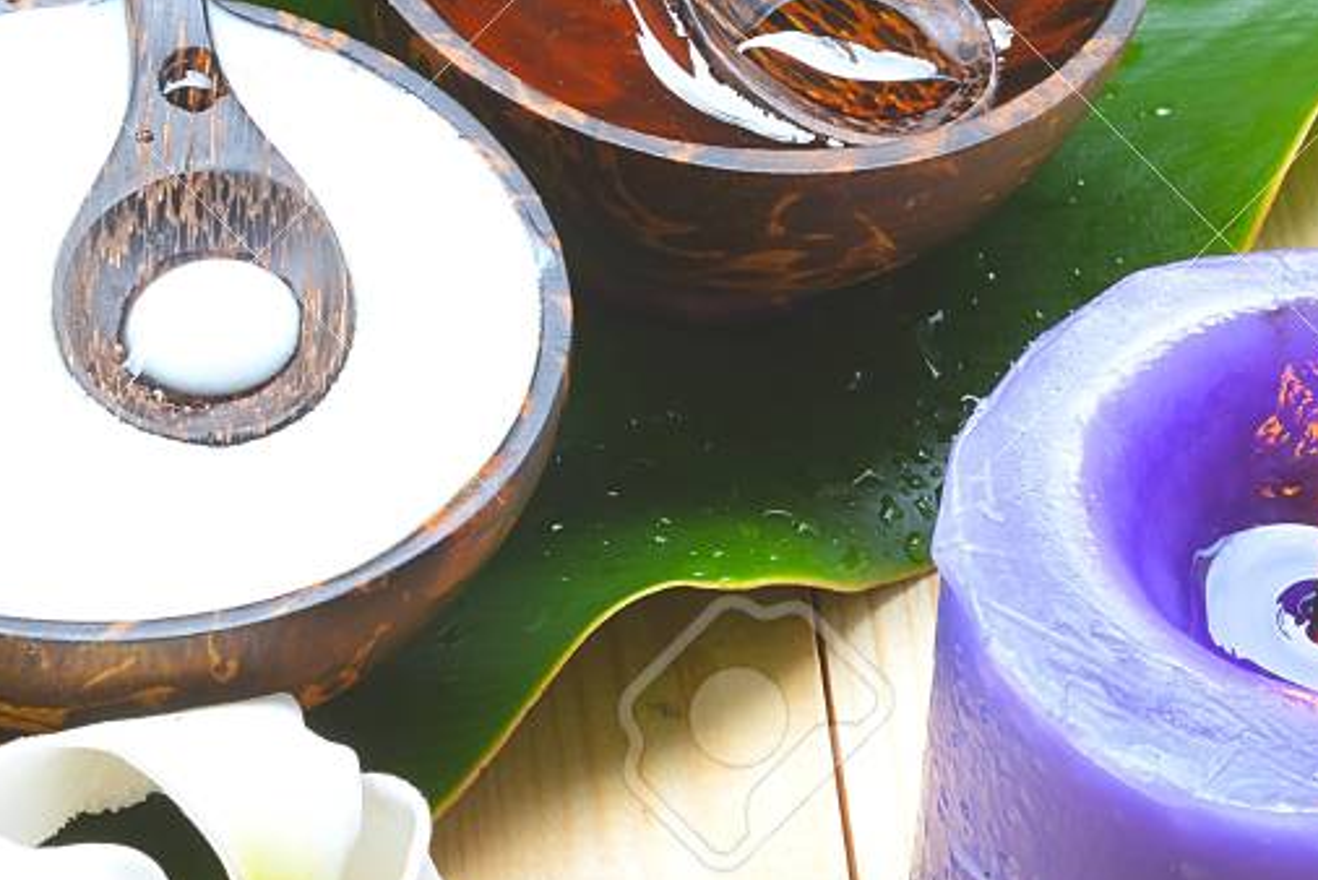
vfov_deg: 8.9
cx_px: 255
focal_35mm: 154
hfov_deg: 13.3
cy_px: 626
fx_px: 5641
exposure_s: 1/6
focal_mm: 60
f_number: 36
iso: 400
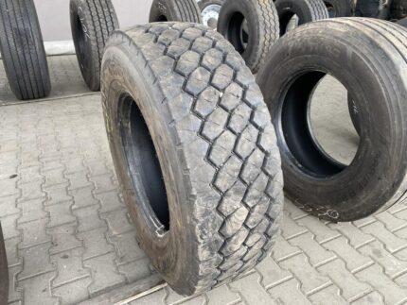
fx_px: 306
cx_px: 204
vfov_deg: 53.1
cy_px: 152
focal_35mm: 26
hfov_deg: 67.3
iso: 100
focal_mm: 4.25
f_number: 1.8
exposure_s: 1/100
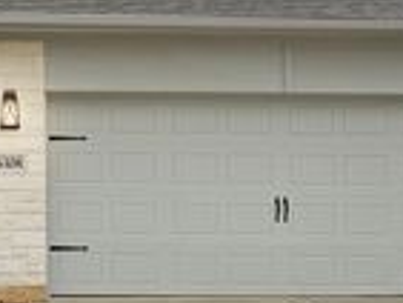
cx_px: -31
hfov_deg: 21.9
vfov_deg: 17.1
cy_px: 27
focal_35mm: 85
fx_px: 990
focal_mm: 6.76
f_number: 1.8
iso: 80
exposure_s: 1/530
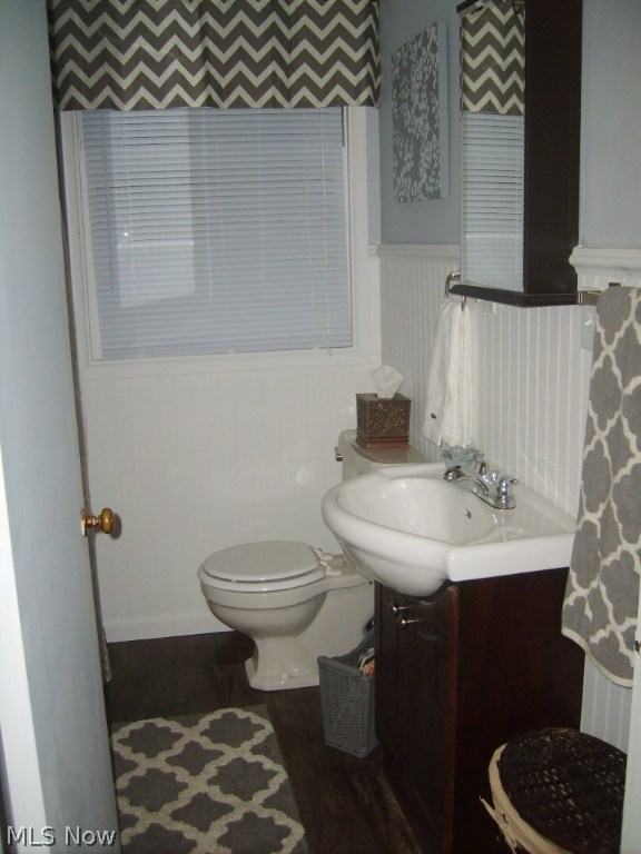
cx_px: 320
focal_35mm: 35
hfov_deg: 40.7
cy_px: 427
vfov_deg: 52.6
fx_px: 864
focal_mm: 5.8
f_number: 2.8
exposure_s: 1/45
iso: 100
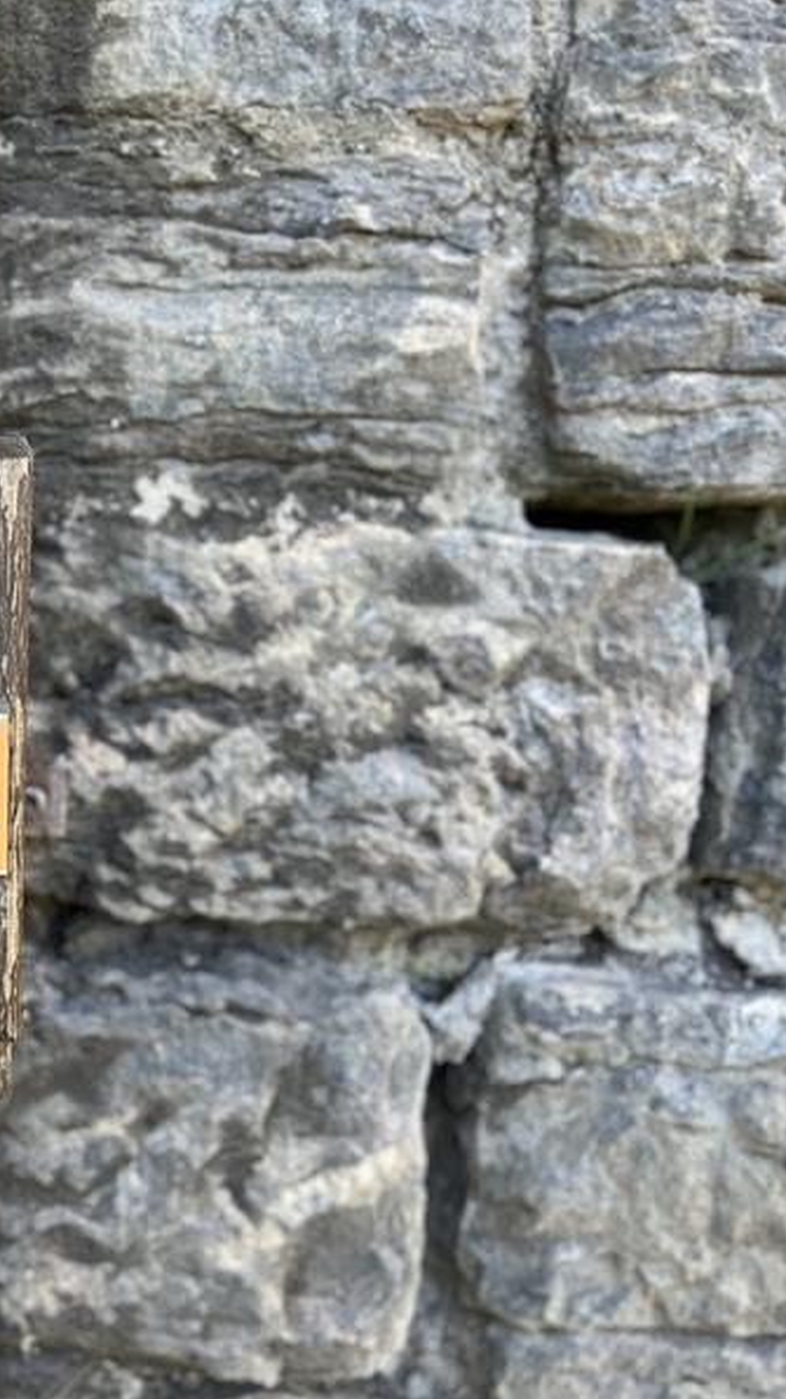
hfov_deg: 28.1
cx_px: -96
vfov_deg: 52.8
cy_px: 700
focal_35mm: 38
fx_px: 1409
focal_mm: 5.7
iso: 40
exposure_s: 1/164
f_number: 1.5
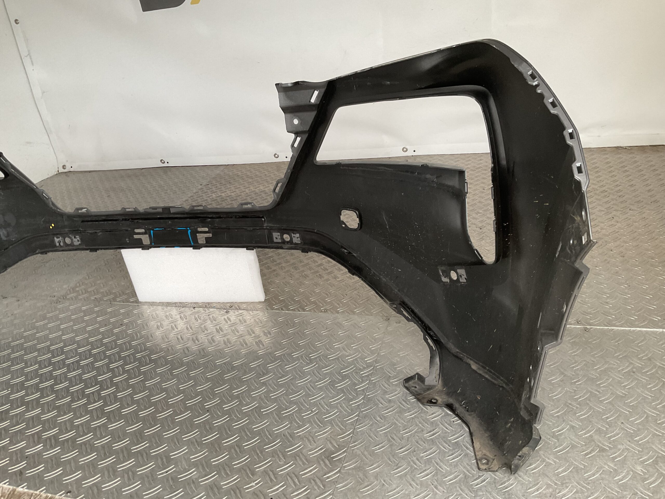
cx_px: 332
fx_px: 557
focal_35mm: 29
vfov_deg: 48.2
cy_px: 250
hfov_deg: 61.7
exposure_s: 1/60
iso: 64
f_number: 1.8
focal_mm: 3
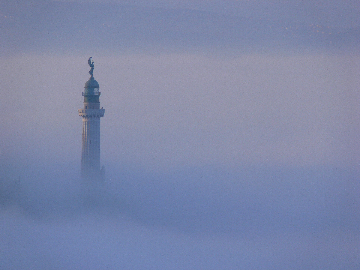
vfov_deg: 3.5
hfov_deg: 4.7
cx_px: 180
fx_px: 4368
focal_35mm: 420
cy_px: 135
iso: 80
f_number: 4.5
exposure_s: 1/400
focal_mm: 88.8
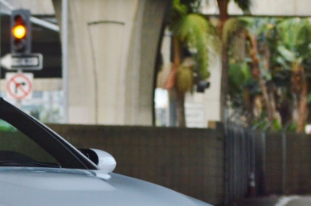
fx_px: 4324
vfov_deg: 2.7
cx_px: -110
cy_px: 134
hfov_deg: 4.1
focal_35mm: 501
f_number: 5
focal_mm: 102
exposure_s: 1/400
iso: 400
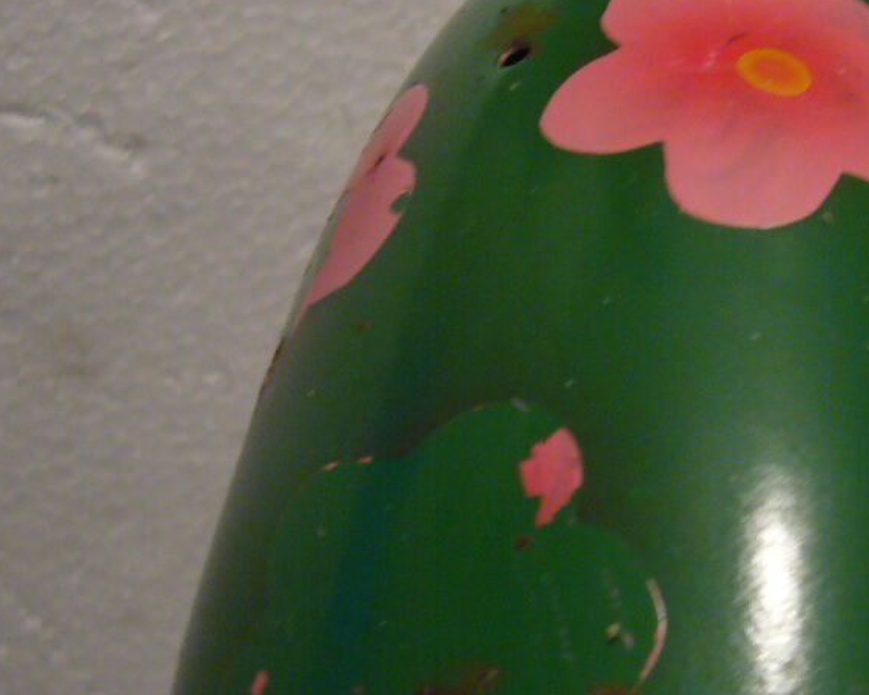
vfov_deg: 24.2
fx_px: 1594
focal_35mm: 62
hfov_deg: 29.5
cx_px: 744
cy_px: 547
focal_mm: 4.6
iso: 200
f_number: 2.8
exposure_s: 1/15
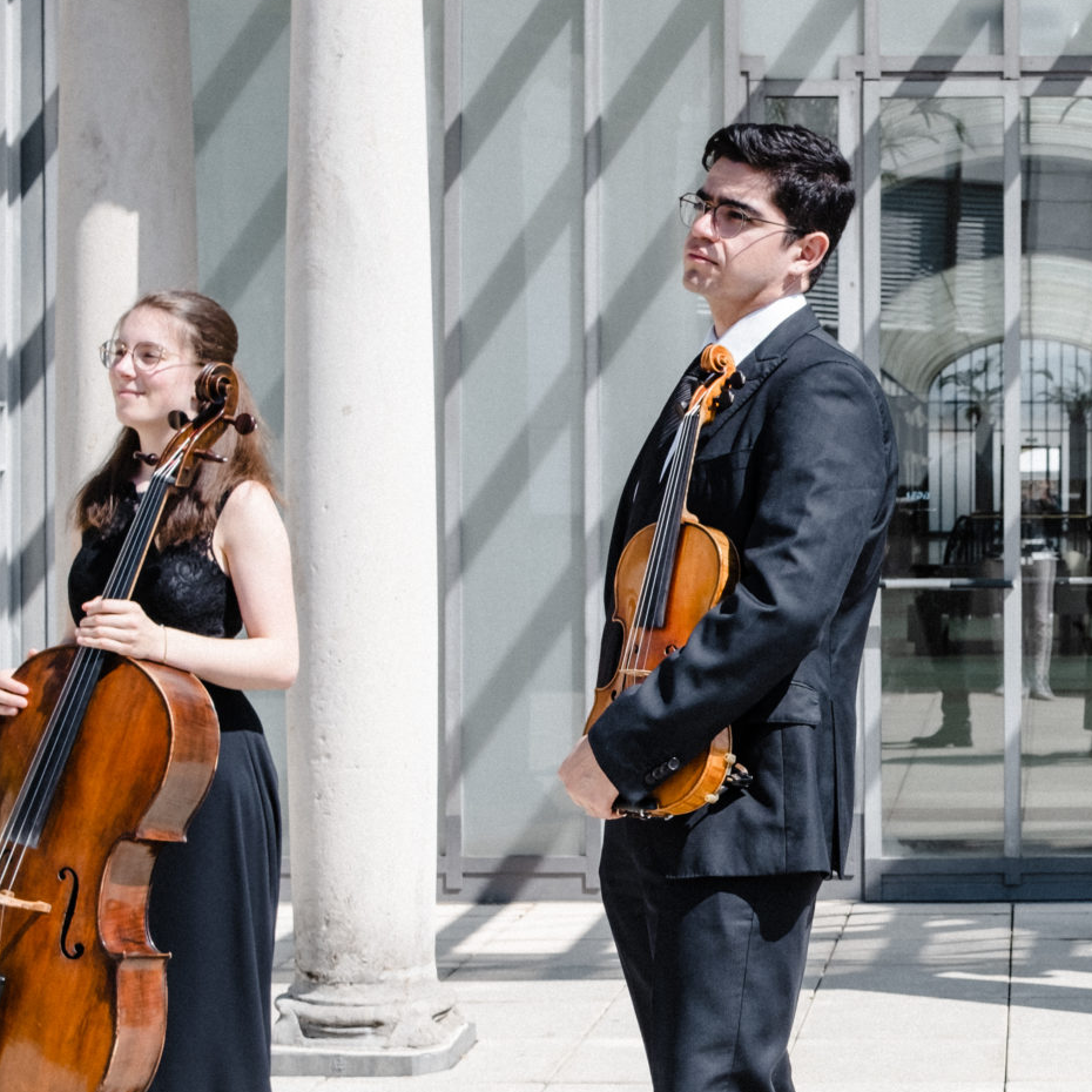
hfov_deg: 20.8
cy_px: 792
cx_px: 1128
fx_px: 2855
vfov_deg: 21.5
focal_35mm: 80
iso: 160
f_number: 5.6
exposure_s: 1/640
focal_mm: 23
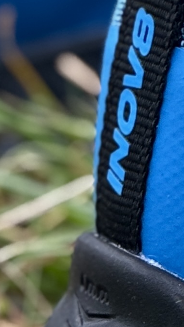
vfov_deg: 6.8
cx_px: 77
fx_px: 2700
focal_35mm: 311
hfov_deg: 3.9
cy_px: -225
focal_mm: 6.76
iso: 100
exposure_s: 1/73
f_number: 1.78
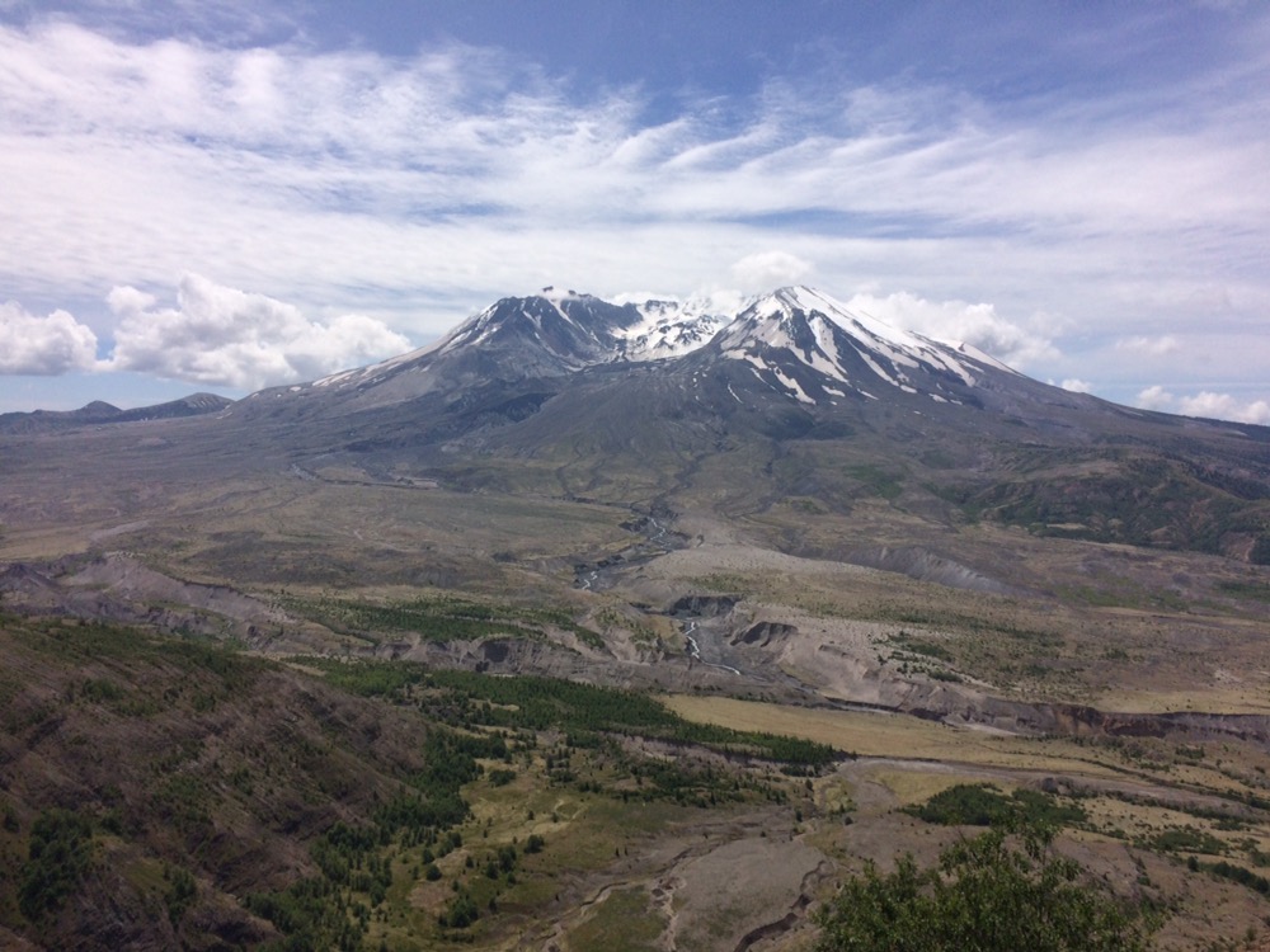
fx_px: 1064
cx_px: 635
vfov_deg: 48.2
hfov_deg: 61.7
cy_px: 476
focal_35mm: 29
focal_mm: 4.15
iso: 32
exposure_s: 1/6849
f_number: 2.2
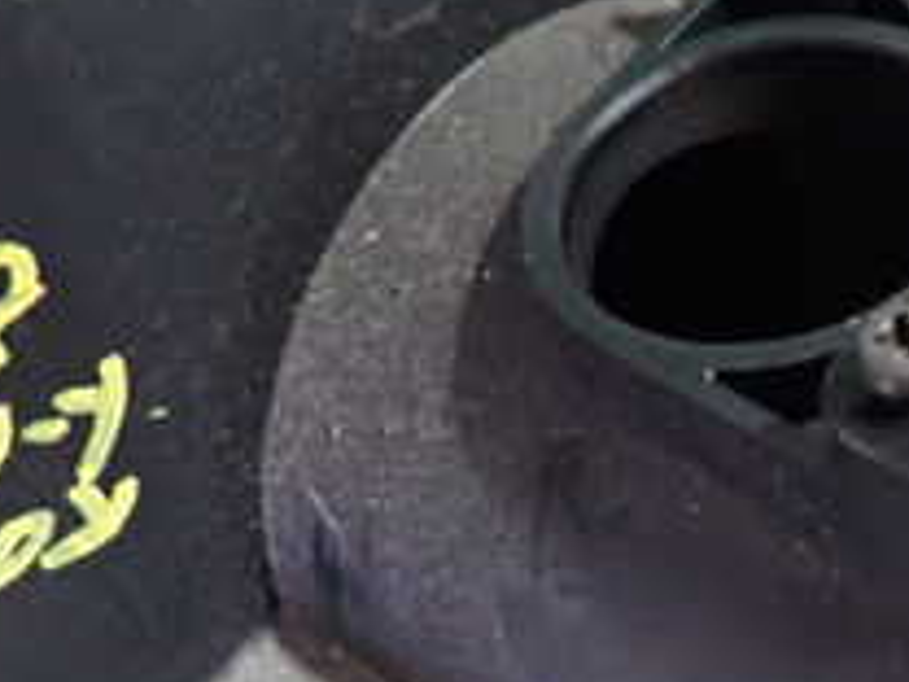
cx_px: 892
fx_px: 1891
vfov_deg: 20.4
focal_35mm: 72
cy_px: 293
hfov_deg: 25.8
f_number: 2
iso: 800
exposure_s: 1/15
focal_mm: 4.5
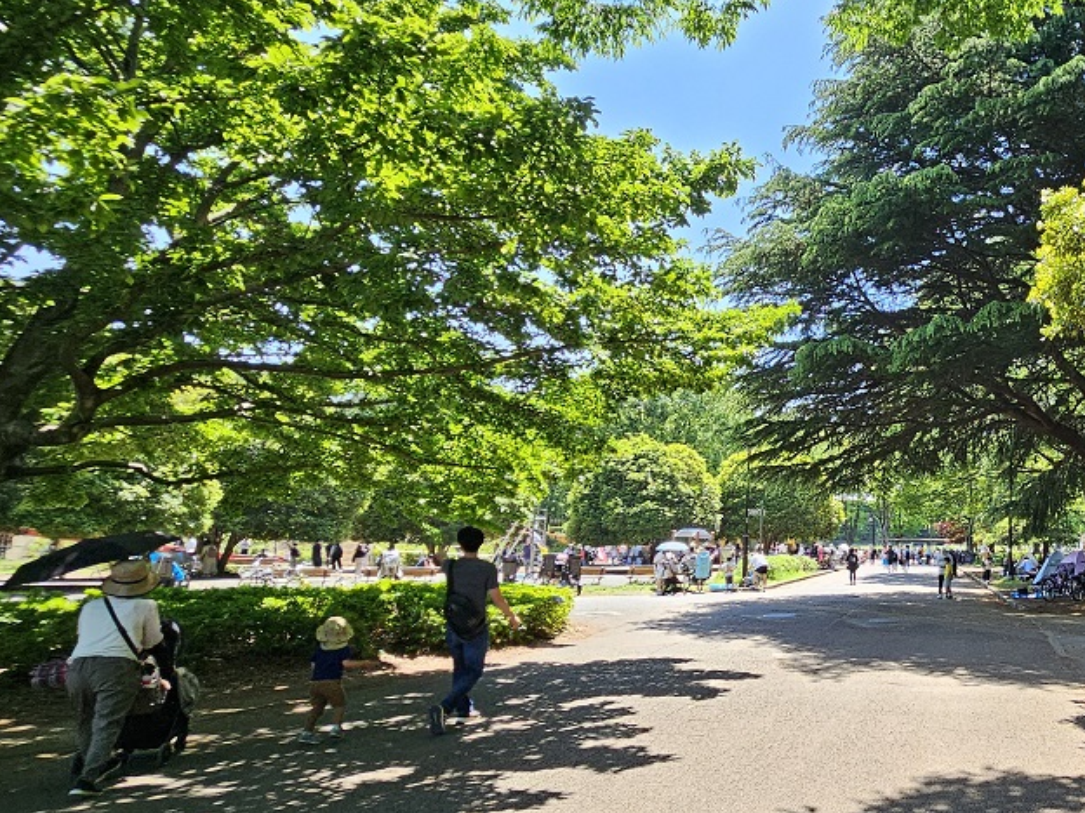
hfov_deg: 58.0
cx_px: 1003
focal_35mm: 25
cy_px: 445
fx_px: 784
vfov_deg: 54.8
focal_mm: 2.2
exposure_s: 1/374
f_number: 2.2
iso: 50
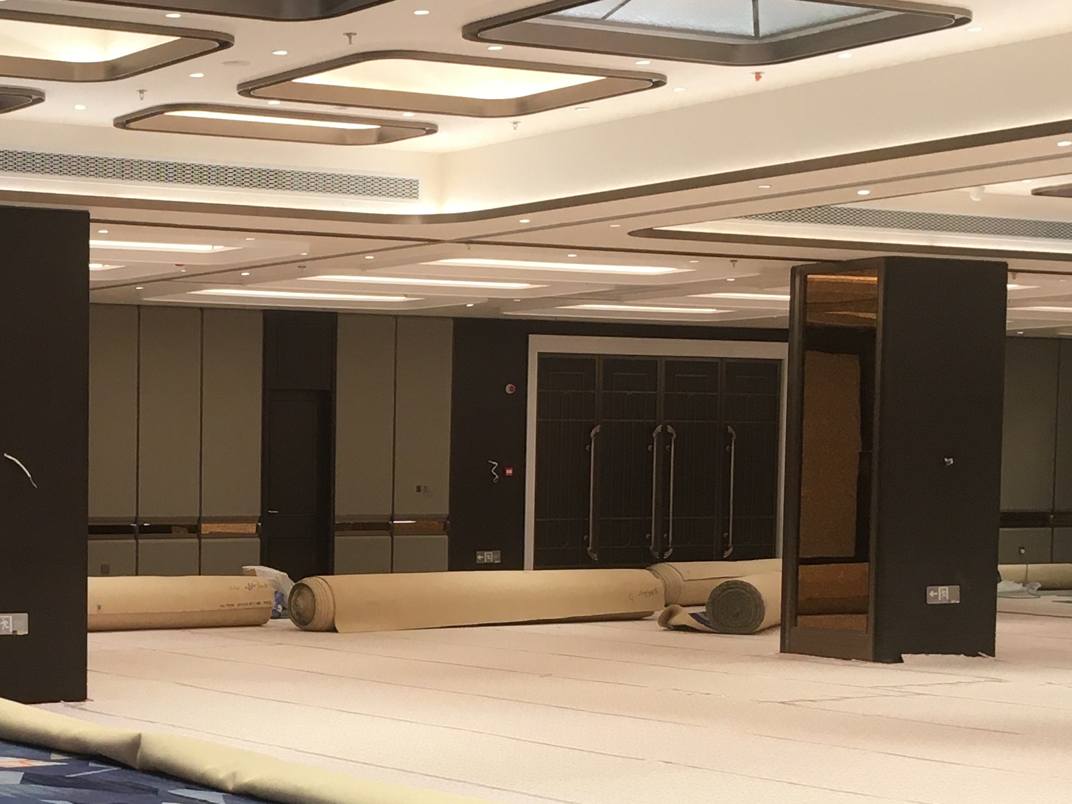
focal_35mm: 75
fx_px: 2322
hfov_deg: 24.8
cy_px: 618
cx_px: -6
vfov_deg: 19.5
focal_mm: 4.15
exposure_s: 1/33
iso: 25
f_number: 2.2
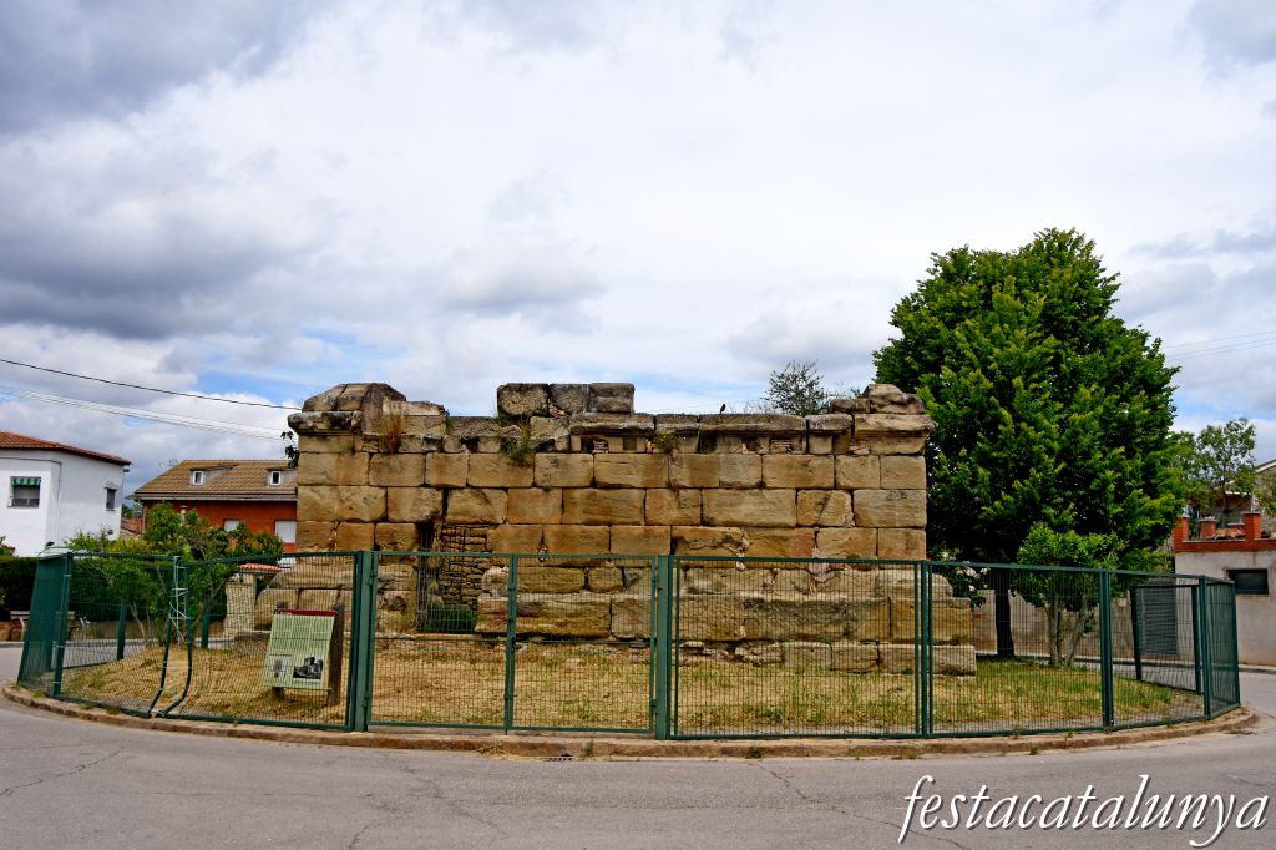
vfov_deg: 39.9
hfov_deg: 57.2
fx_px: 1169
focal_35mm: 33
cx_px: 638
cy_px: 425
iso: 200
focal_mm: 22
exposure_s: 1/400
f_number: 11
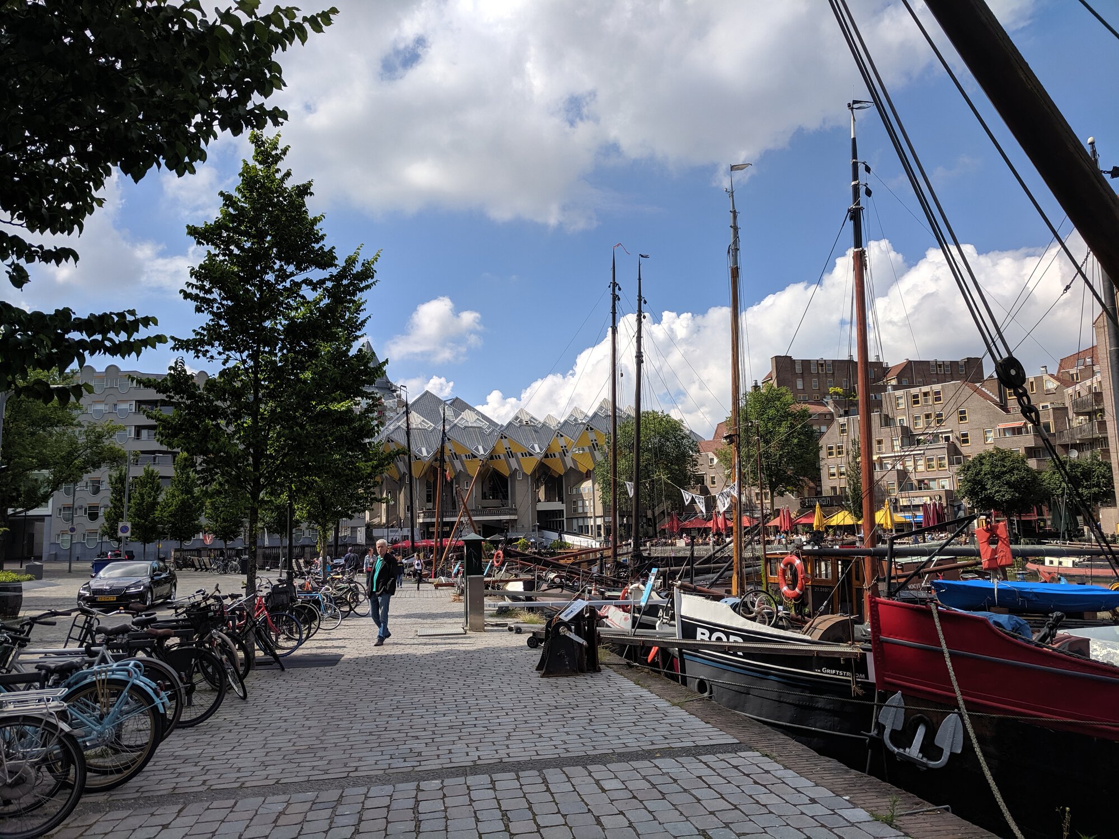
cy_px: 420
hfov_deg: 67.3
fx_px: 840
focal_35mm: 26
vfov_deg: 53.1
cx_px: 560
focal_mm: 4.67
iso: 50
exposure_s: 1/2451
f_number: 2
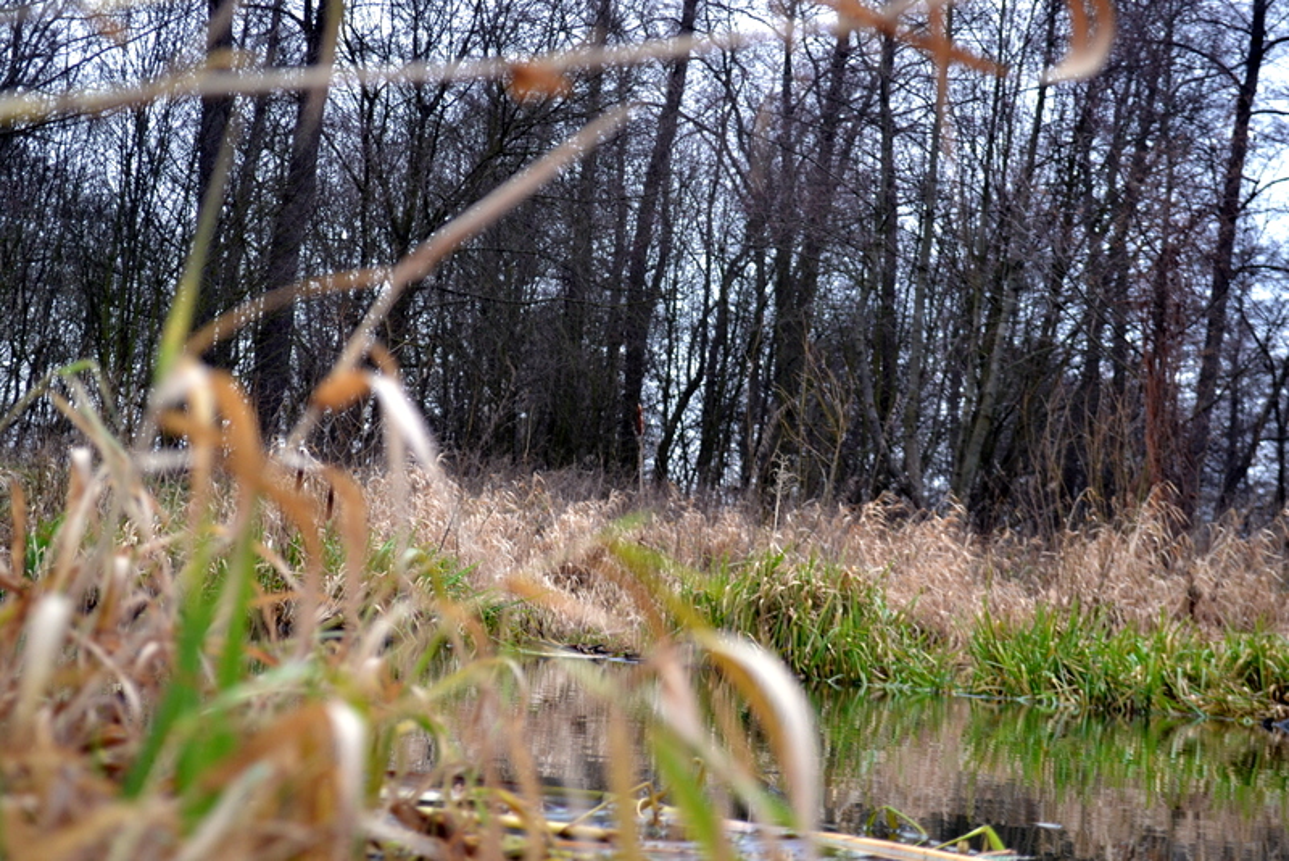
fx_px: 2364
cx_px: 644
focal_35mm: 66
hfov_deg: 30.5
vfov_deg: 20.6
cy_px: 430
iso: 640
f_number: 5.3
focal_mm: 44
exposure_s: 1/60
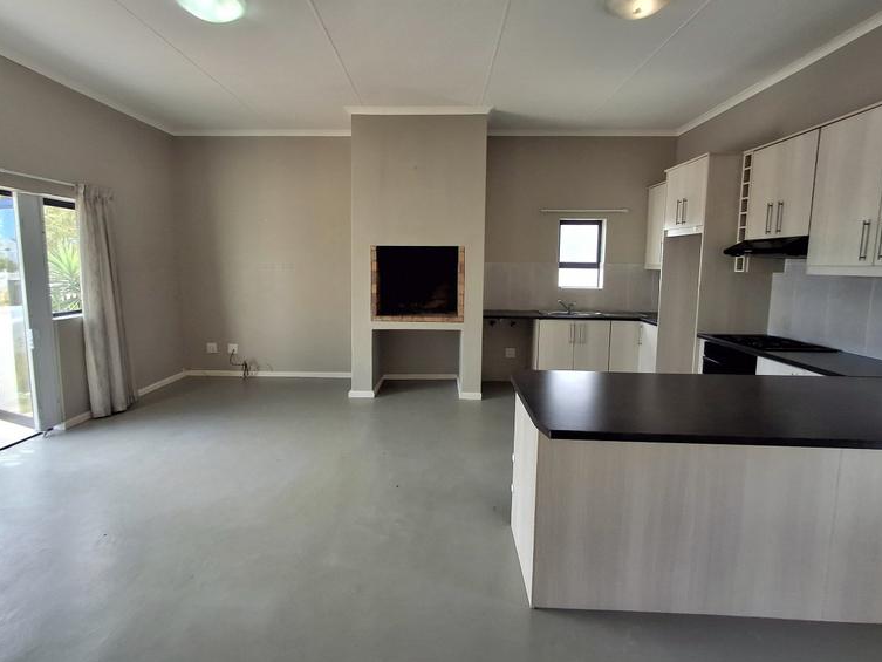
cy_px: 314
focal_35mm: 17
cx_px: 426
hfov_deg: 91.0
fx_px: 433
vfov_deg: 74.7
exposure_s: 1/323
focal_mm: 1.64
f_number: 2.2
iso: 40
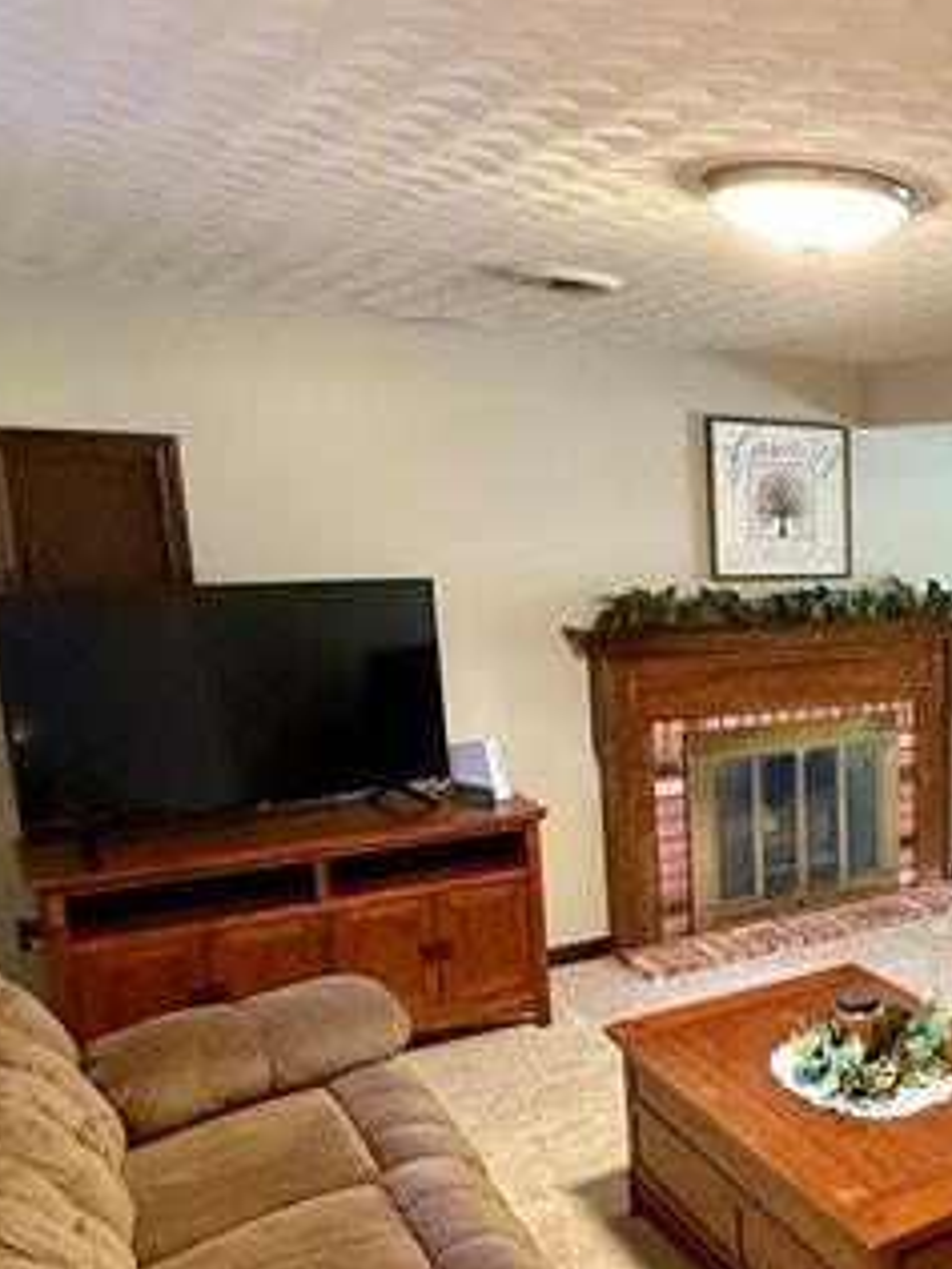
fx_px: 1247
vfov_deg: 53.5
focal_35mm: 34
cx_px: 1093
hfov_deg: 34.8
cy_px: 767
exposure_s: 1/60
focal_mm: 2.22
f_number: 2.2
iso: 500
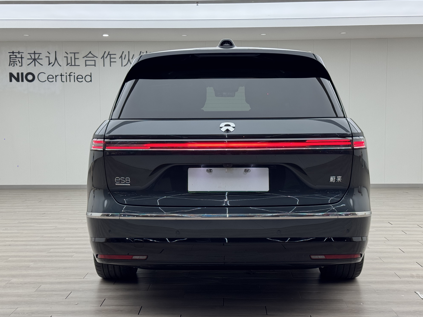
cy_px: 159
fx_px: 599
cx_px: 215
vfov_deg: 29.7
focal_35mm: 49
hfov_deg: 38.9
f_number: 1.78
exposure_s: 1/172
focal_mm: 6.76
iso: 64
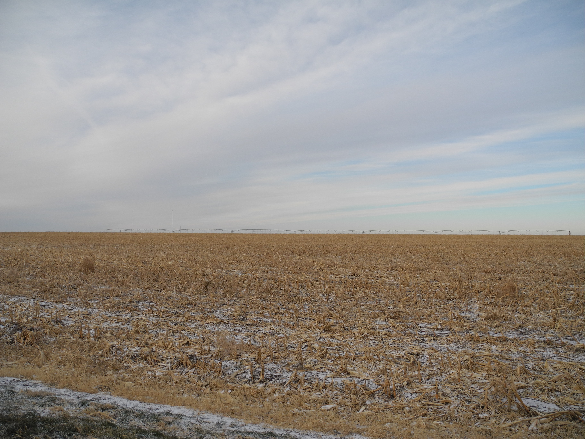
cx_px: 292
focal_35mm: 30
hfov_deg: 60.0
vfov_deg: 46.8
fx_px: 507
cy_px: 220
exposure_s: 1/640
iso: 100
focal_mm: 6.4
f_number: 3.2
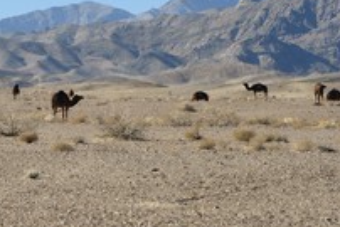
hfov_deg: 5.0
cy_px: 111
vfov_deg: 3.3
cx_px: 53
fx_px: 3922
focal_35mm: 415
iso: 200
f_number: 10
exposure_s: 1/400
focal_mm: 200
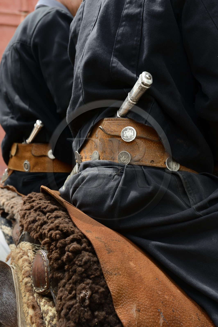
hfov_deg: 21.9
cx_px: 109
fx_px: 564
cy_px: 164
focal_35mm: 62
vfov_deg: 32.4
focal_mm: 62
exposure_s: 1/125
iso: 400
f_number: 10
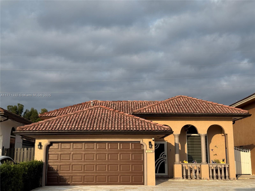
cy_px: 96
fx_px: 354
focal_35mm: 48
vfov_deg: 30.3
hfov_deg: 39.7
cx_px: 128
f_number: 1.78
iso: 64
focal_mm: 6.76
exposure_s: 1/3425
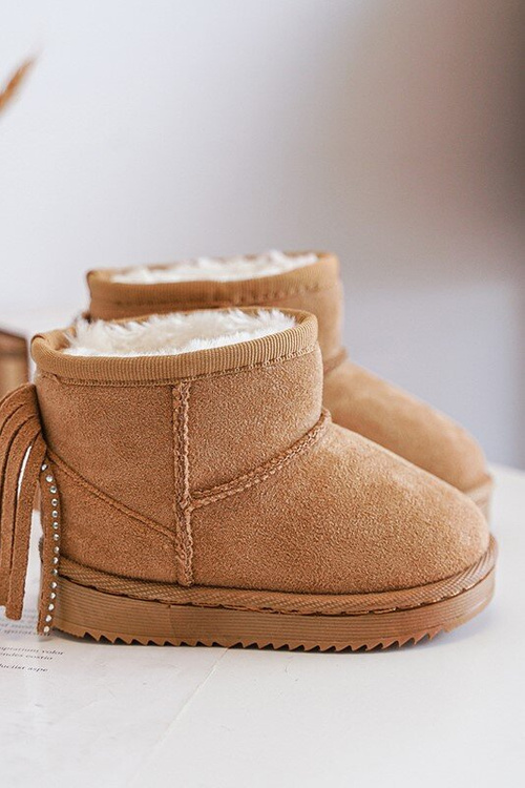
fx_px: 1116
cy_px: 394
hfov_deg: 26.5
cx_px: 262
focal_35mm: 51
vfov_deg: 38.9
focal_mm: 51
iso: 500
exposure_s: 1/100
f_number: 4
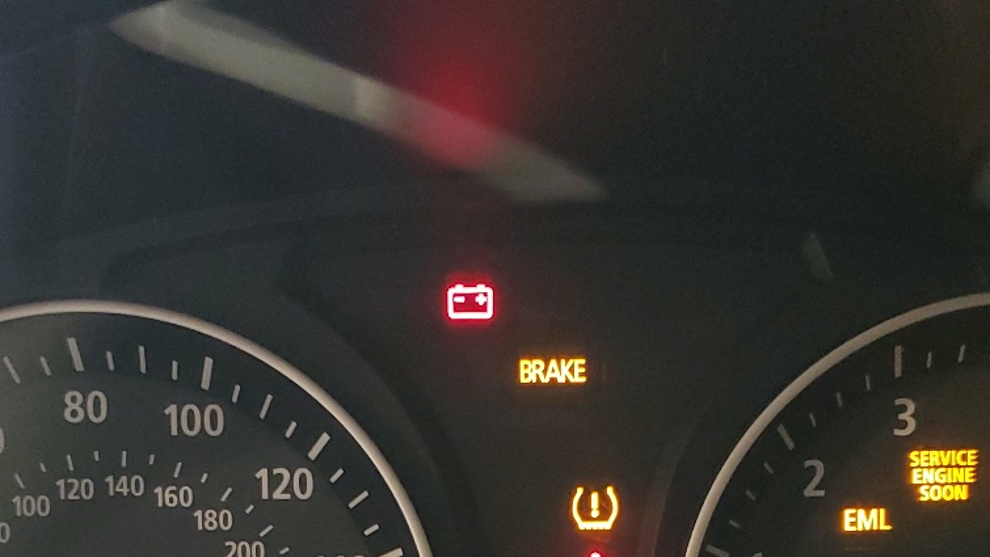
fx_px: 1575
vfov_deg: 18.9
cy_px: 670
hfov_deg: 34.9
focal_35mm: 60
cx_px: 507
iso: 316
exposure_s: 1/40
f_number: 1.5
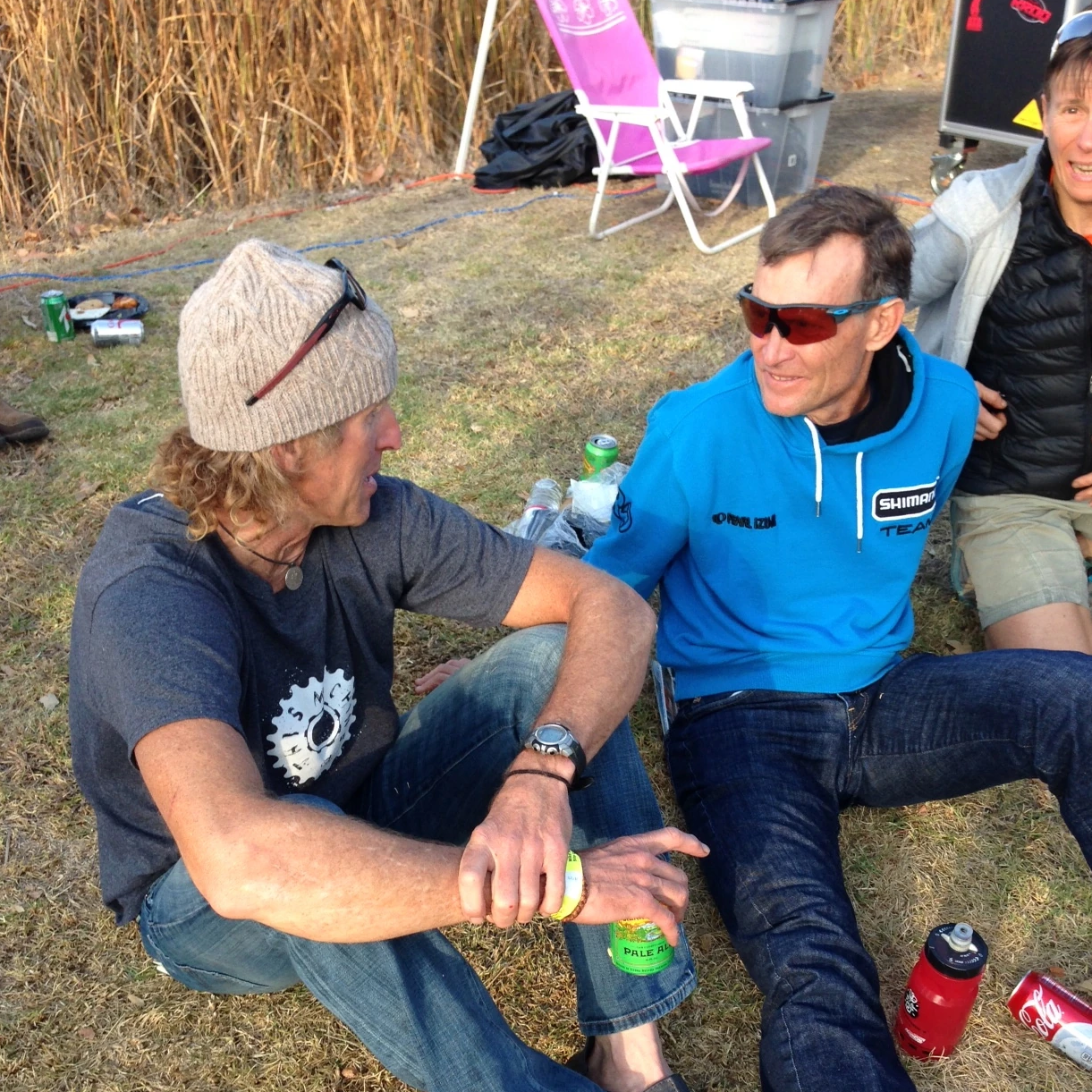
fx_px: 1392
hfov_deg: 42.8
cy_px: 705
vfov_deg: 42.4
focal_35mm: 39
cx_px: 546
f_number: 2.4
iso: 50
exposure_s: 1/246
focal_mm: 4.12
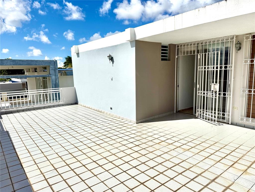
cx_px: 128
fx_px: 177
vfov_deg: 56.8
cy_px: 96
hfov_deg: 71.6
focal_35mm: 24
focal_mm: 6.76
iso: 80
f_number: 1.78
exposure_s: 1/14286
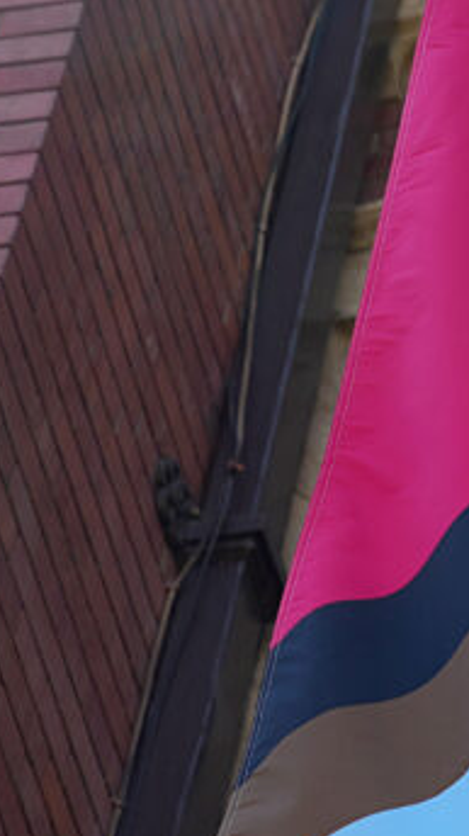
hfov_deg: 4.6
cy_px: 408
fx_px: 5671
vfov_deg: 8.4
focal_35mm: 256
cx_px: 1074
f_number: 4.5
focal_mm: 70
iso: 80
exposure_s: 1/200
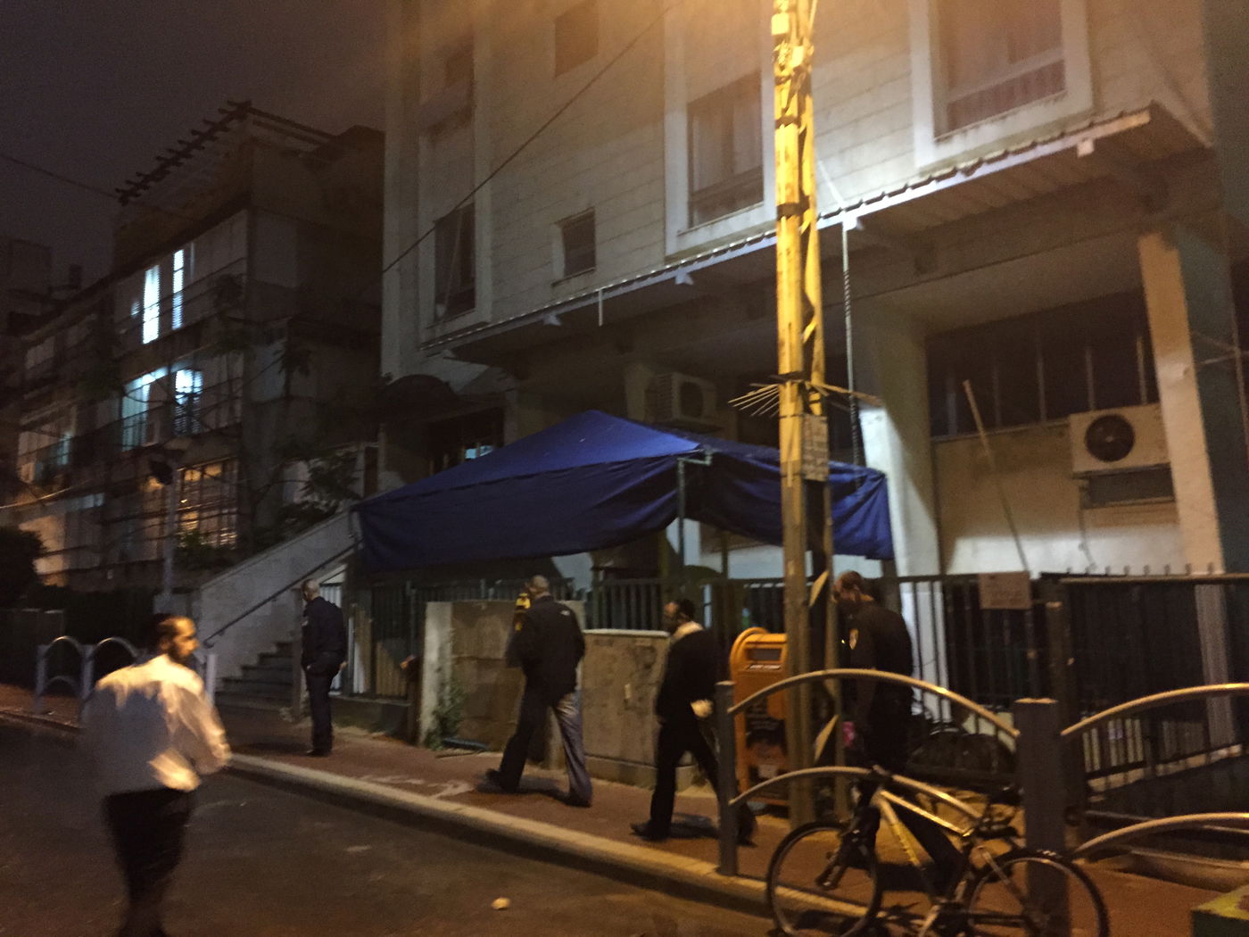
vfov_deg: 48.2
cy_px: 468
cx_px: 624
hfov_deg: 61.7
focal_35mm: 29
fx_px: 1046
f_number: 2.2
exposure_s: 1/15
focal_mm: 4.15
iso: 640
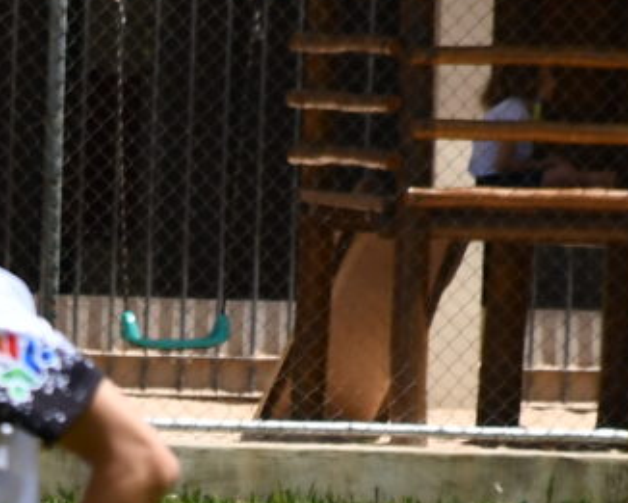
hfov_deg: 1.7
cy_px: 711
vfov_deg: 1.3
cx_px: -237
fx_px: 21585
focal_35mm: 1161
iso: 220
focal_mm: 140
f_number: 5.6
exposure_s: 1/1000
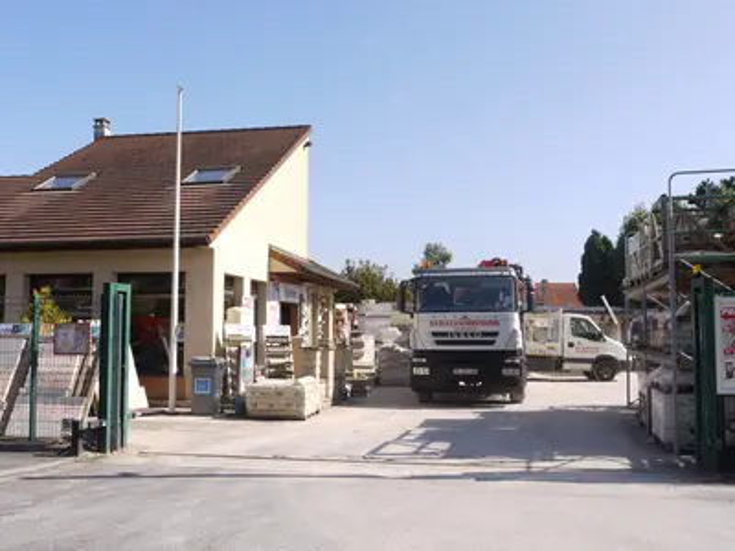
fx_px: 722
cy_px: 276
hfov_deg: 54.0
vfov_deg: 41.8
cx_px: 368
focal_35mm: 34
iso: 100
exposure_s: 1/50
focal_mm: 17
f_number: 18
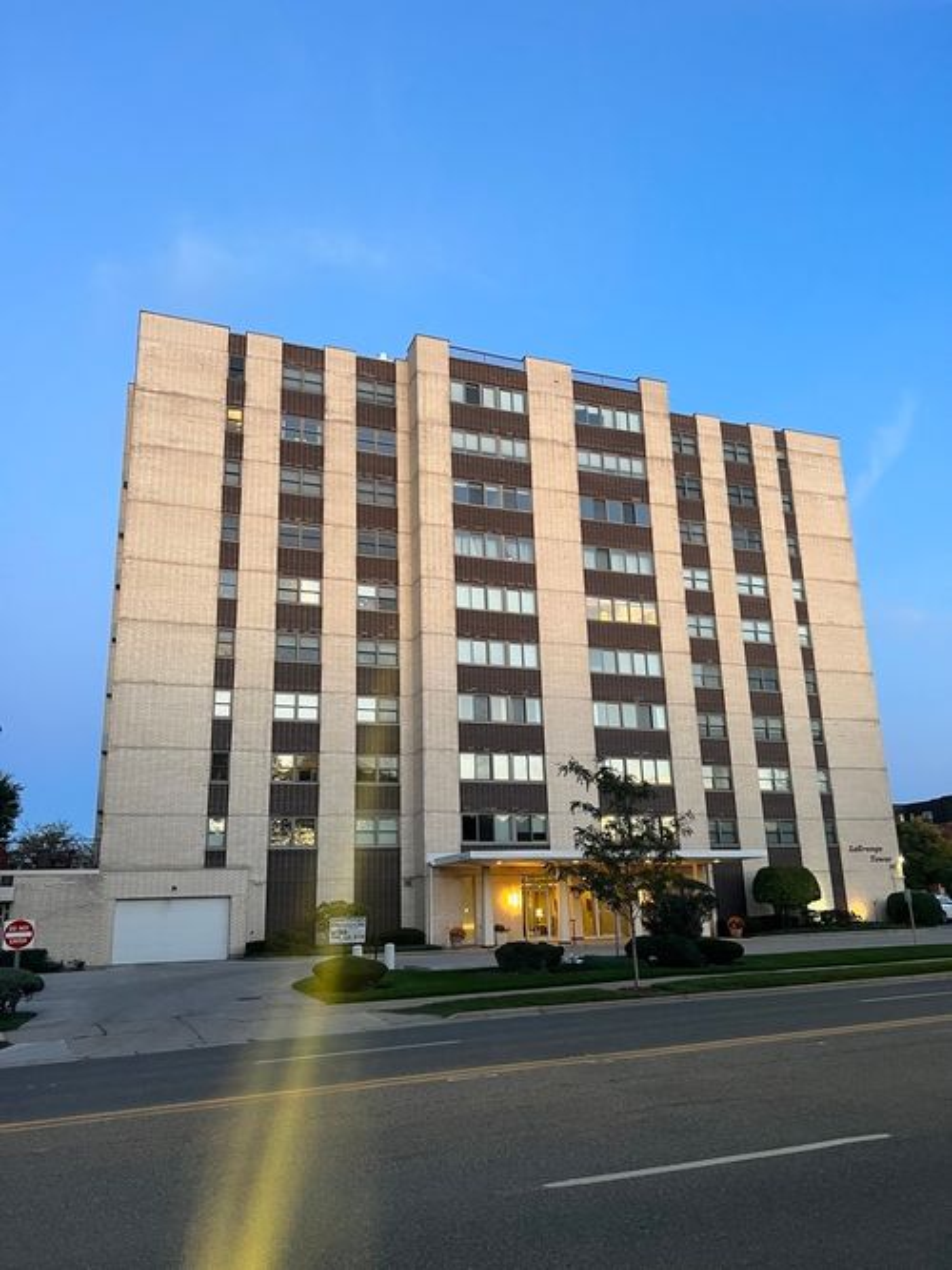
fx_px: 954
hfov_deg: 53.0
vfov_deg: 67.3
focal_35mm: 26
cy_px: 635
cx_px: 476
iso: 200
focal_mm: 5.7
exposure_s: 1/60
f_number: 1.5
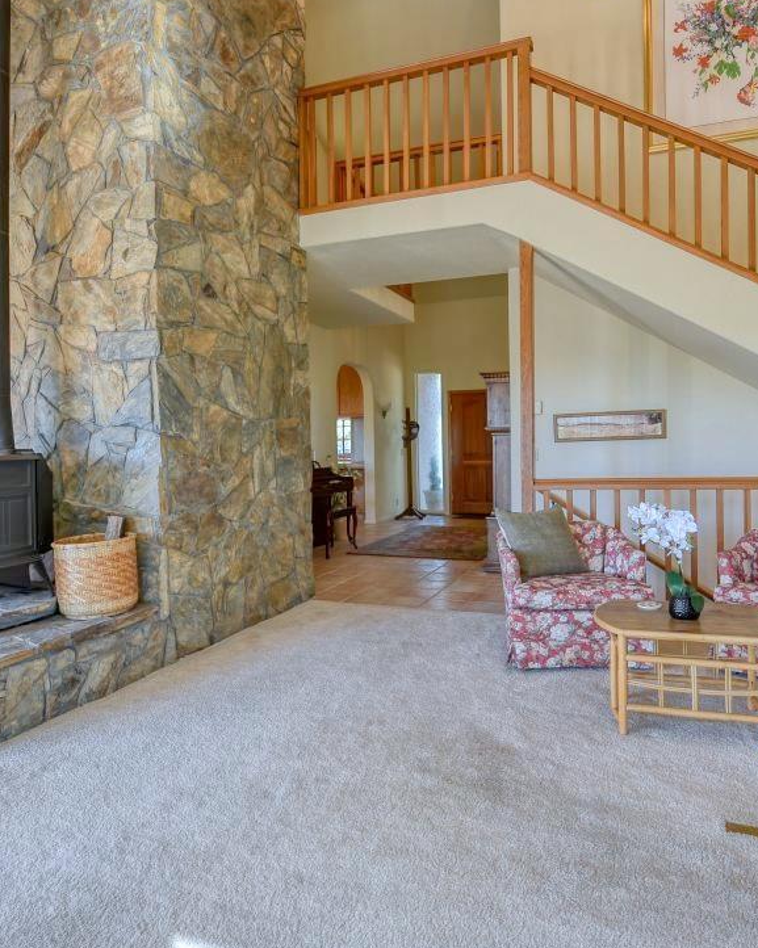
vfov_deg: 75.0
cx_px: 415
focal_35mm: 22
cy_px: 461
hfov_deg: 63.0
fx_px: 617
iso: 400
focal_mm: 15
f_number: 11
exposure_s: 1/13
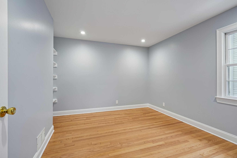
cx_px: 118
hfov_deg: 96.7
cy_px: 79
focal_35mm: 16
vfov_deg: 73.7
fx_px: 105
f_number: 8
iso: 400
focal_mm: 16
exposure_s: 1/8
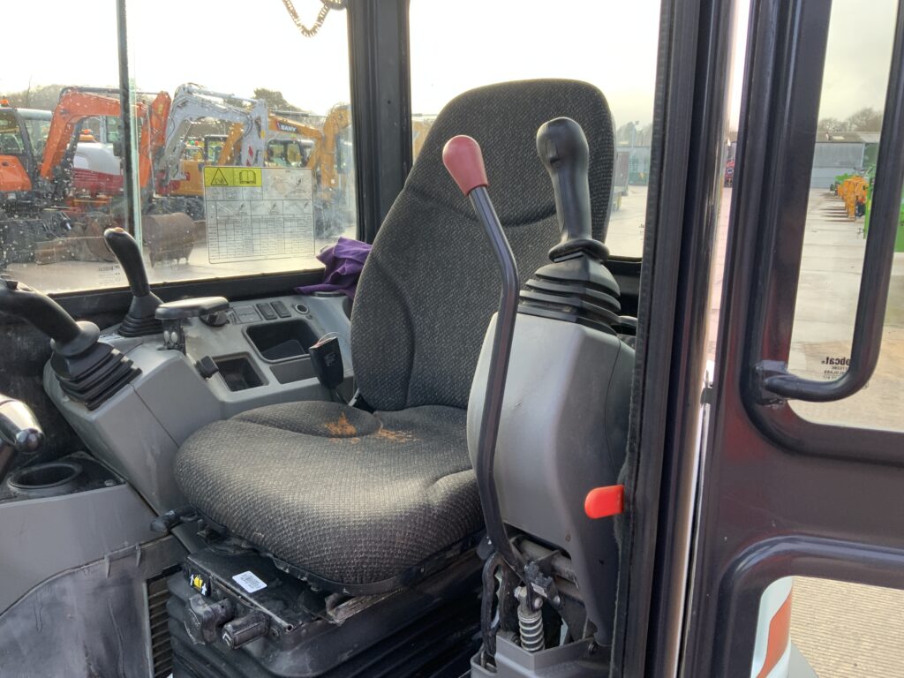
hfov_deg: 61.7
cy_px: 339
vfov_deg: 48.2
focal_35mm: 29
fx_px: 757
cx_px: 452
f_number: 1.8
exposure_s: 1/122
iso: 40
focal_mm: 3
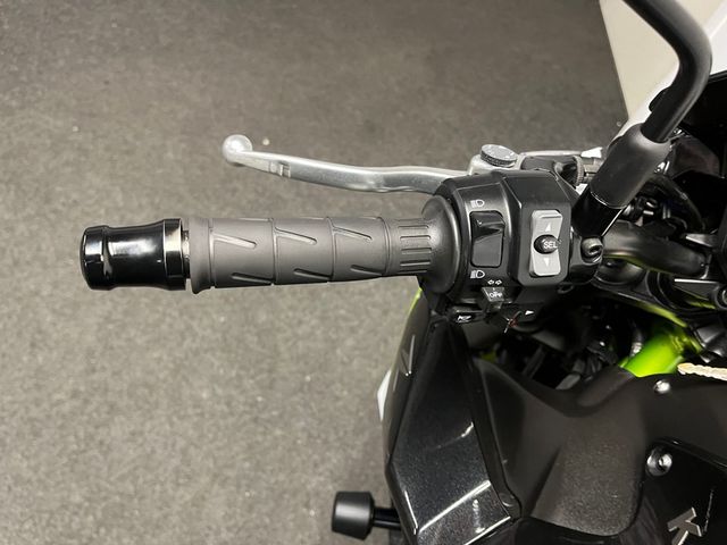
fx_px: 546
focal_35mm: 26
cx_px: 364
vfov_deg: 53.1
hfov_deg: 67.3
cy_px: 272
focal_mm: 5.1
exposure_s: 1/33
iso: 400
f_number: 1.6
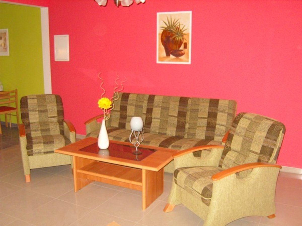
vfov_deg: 40.7
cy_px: 113
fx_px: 305
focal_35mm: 35
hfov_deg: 52.6
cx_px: 151
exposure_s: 1/30
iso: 400
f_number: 2.8
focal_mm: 7.4
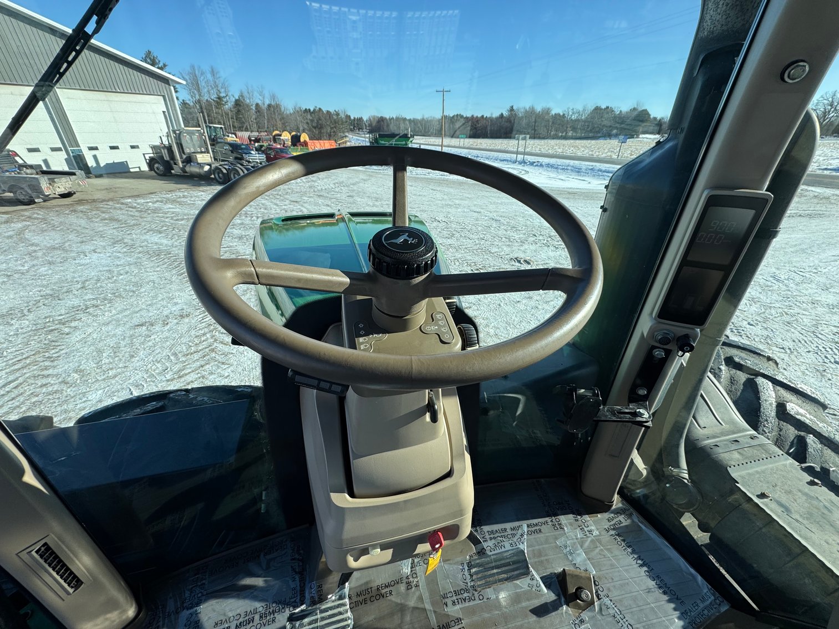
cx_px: 420
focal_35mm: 14
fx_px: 339
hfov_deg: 102.1
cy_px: 314
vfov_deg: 85.7
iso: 40
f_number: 2.2
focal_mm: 2.22
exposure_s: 1/868
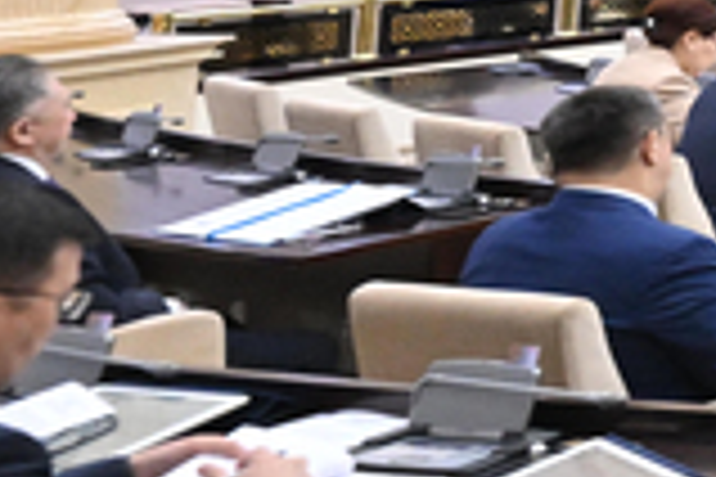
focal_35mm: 90
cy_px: -263
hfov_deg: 11.6
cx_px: 2139
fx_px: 1790
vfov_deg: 14.1
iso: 2500
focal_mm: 14
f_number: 3.2
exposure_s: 1/250
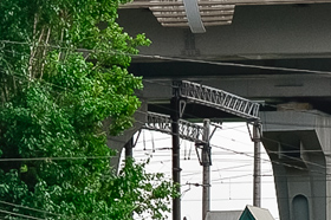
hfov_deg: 6.3
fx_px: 2957
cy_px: 274
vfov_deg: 4.2
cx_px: 538
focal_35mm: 322
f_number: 6.3
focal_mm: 50
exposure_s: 1/500
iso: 200
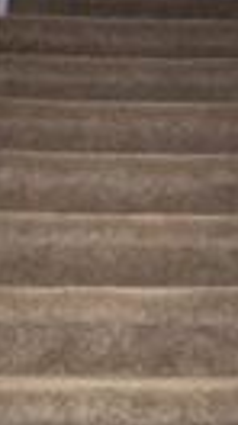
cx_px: 195
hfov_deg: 14.3
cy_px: 311
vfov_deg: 25.1
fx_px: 945
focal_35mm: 84
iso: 200
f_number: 4.5
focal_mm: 10
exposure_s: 1/40
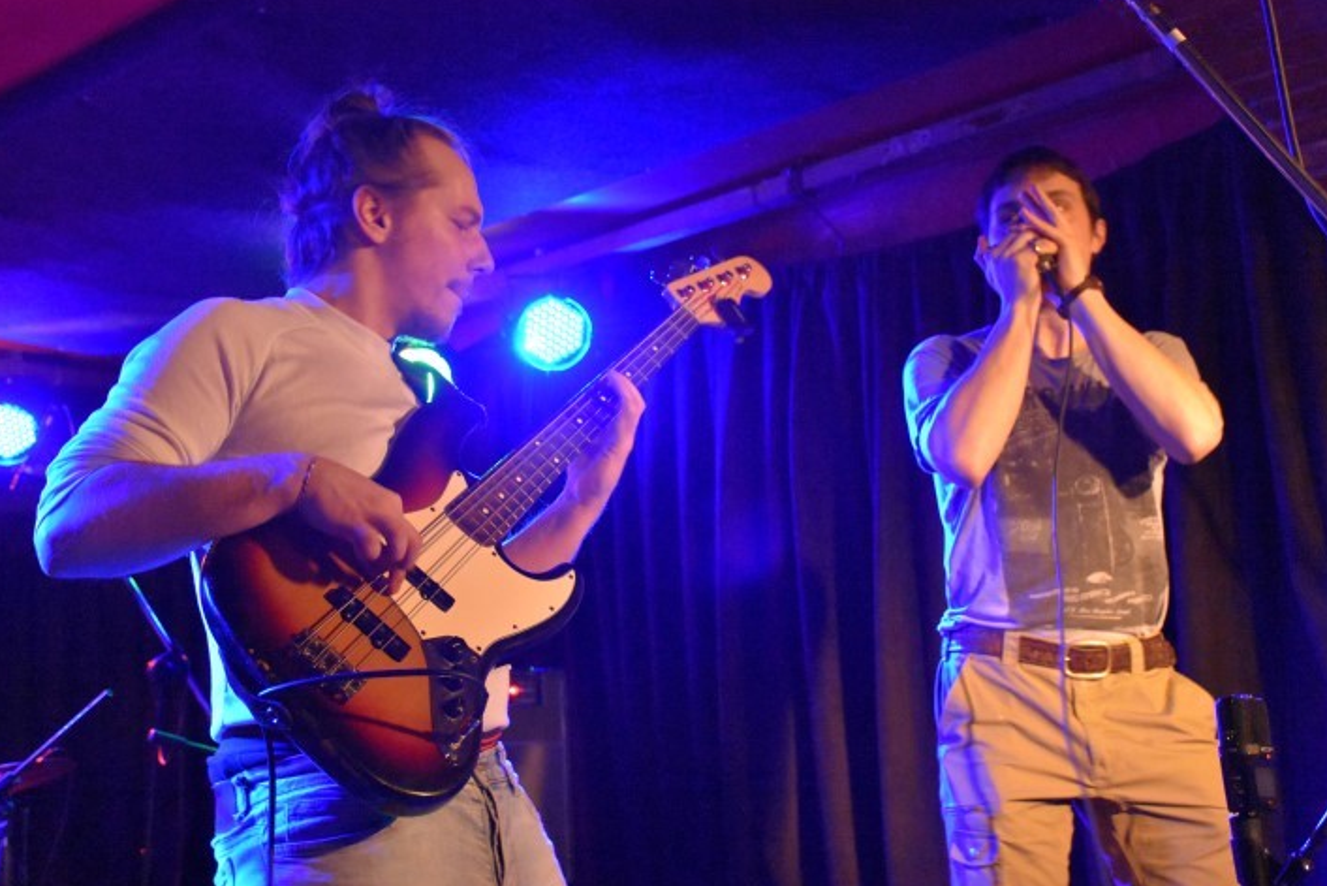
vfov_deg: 26.0
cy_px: 438
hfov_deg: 38.2
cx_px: 654
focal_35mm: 52
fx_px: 1917
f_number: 4.2
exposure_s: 1/50
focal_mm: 34
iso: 12800
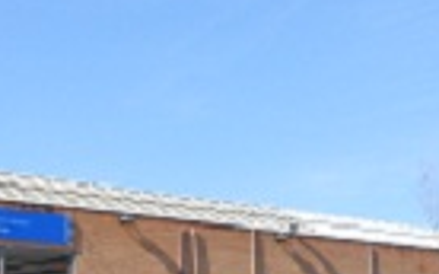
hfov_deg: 27.3
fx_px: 897
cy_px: 328
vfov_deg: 16.6
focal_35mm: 75
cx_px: 129
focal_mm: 4.6
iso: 80
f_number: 3.2
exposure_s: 1/500
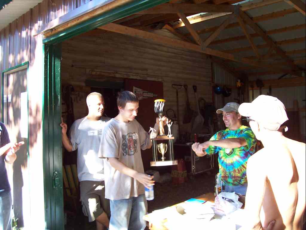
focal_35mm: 34
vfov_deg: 41.8
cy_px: 115
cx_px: 153
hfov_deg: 54.0
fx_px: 301
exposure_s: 1/60
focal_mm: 5.6
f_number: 2.7
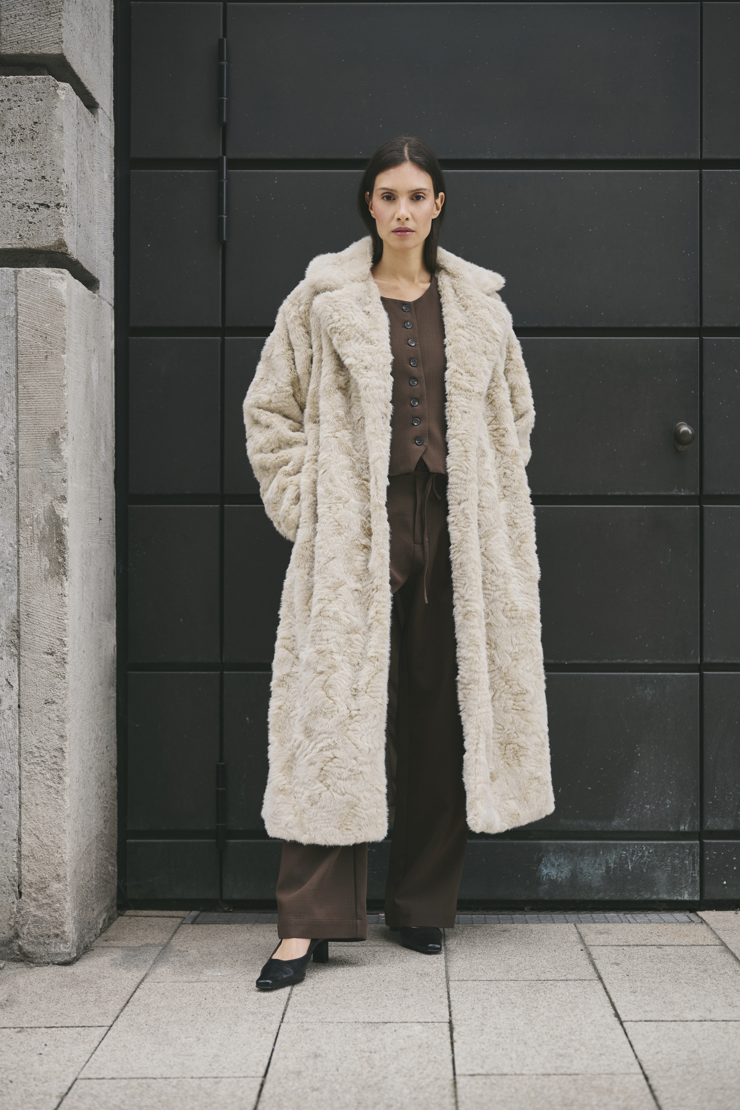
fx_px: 1541
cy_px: 555
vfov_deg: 39.6
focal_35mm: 50
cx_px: 370
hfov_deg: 27.0
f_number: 2.8
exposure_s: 1/250
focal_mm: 50
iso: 200
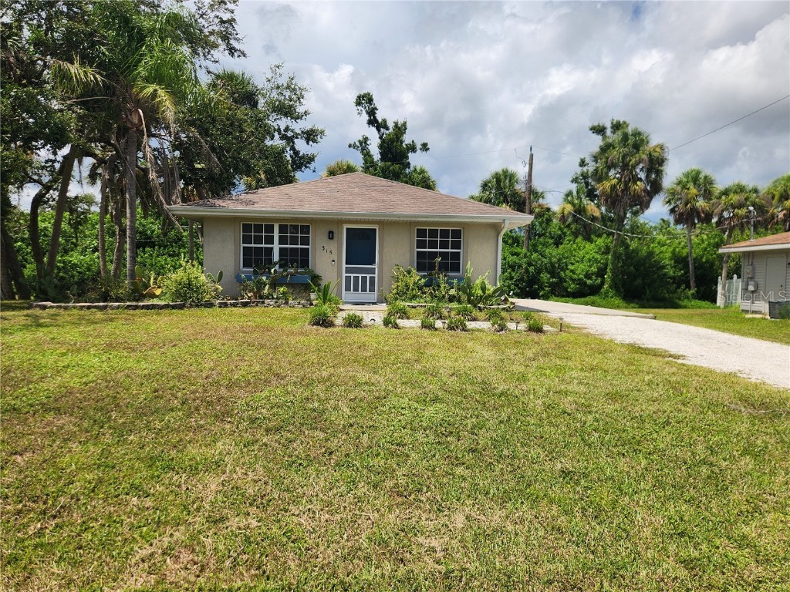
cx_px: 395
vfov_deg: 58.9
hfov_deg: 73.9
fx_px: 525
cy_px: 296
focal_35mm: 23
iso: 20
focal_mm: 5.4
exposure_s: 1/2782
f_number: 1.8
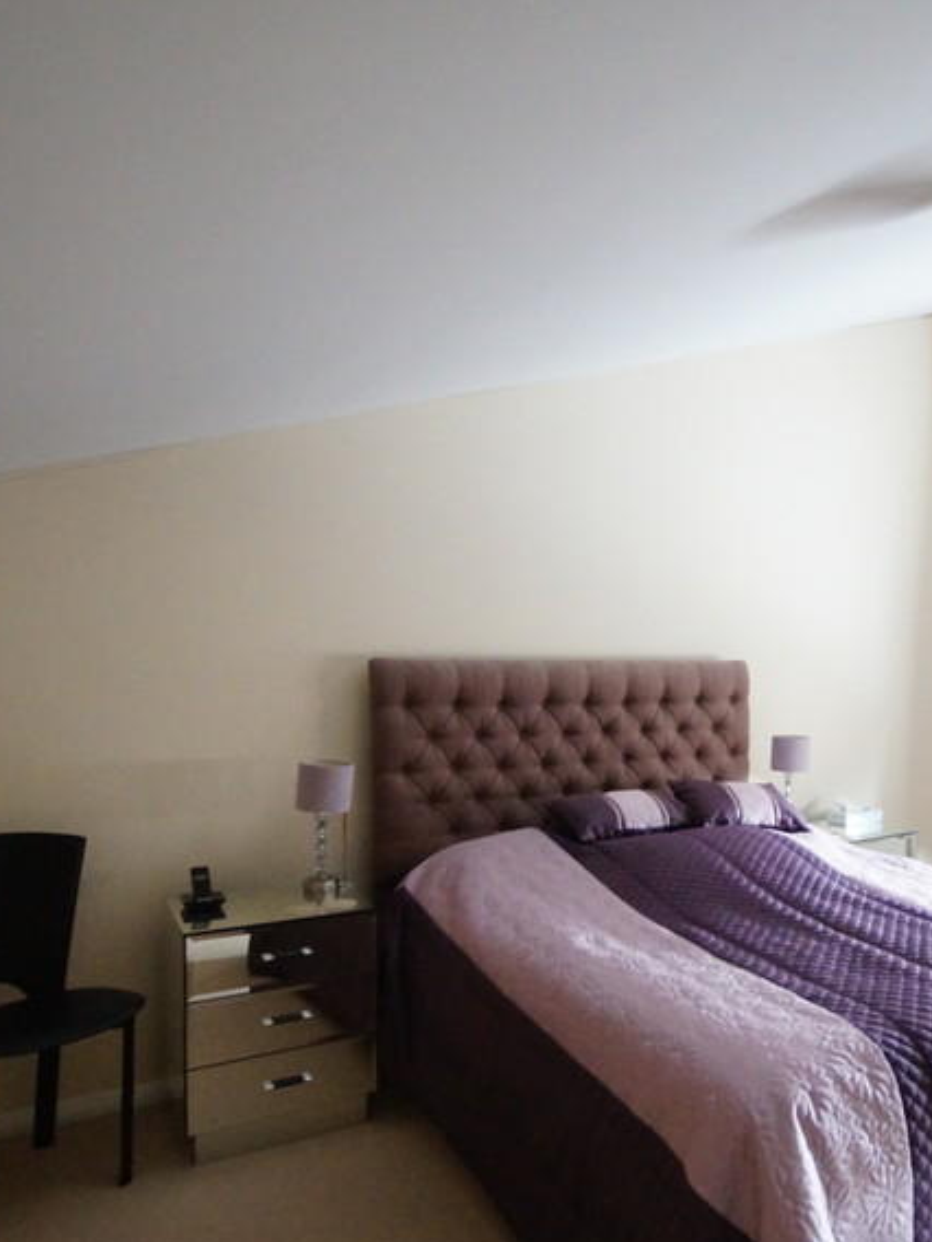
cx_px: 744
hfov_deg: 50.0
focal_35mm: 26
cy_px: 706
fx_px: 933
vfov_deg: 67.0
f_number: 4
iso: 3200
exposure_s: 1/20
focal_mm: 10
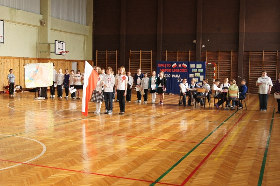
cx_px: 140
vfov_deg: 29.8
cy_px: 93
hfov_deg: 43.6
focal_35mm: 45
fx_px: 350
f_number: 6.3
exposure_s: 1/160
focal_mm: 30
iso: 200
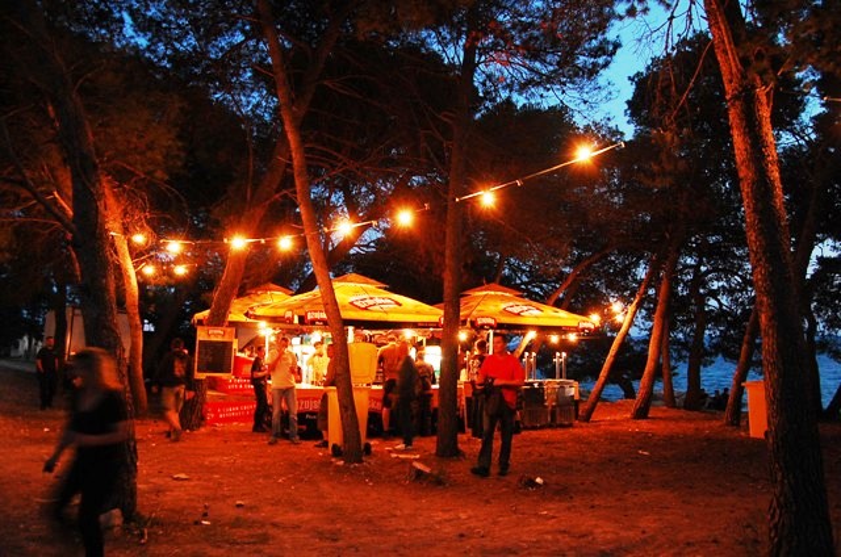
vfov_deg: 47.7
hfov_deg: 67.5
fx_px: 629
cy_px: 278
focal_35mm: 27
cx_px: 420
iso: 800
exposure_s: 1/10
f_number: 5
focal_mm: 18
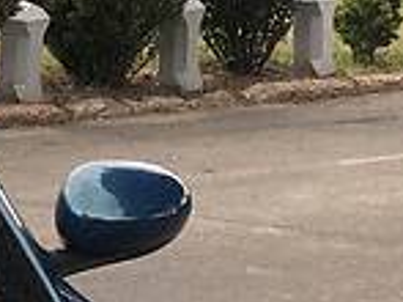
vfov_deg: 5.1
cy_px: 601
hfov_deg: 6.7
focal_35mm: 283
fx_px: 3292
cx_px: -477
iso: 25
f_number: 2.4
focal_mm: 6
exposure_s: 1/120
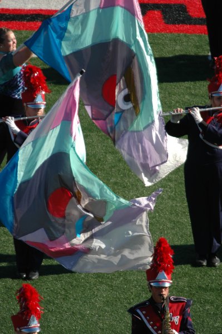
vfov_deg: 3.4
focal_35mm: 600
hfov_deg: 2.3
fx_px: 5559
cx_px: 111
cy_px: 167
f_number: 5.6
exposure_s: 1/640
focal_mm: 400
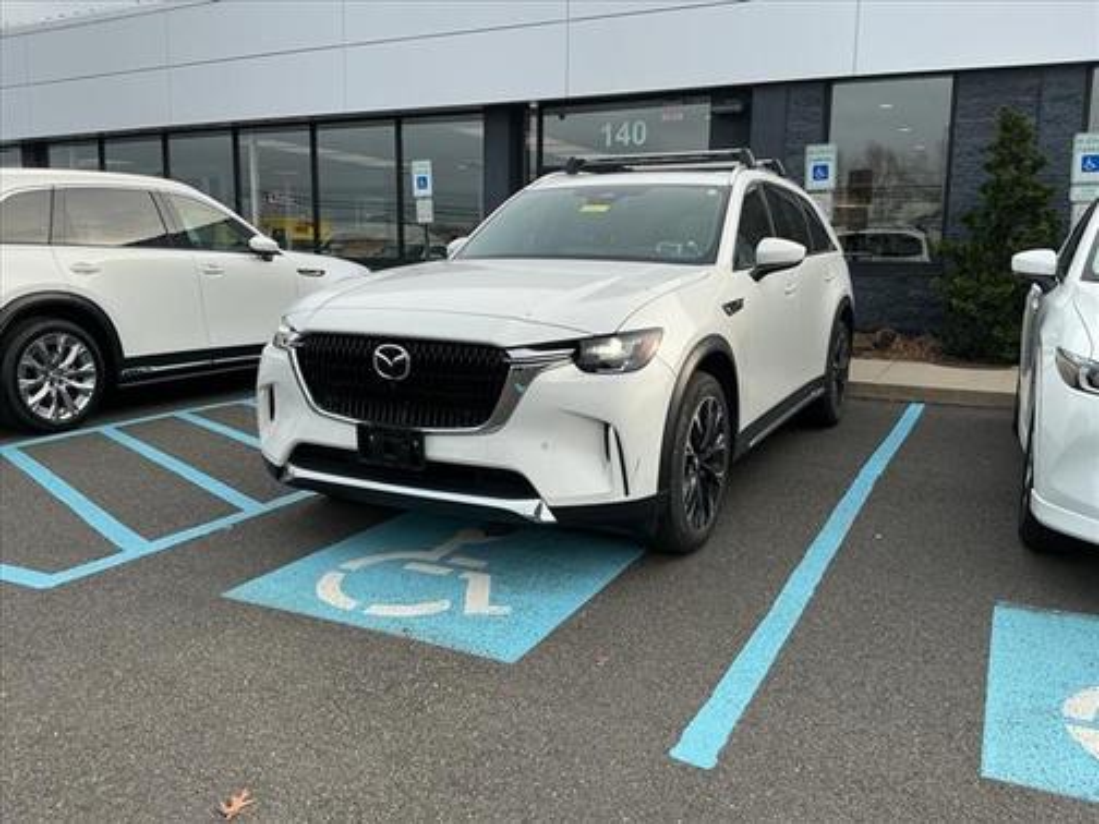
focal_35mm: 29
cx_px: 550
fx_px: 921
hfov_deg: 61.7
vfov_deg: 48.2
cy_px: 412
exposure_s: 1/574
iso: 25
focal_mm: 3
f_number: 1.8
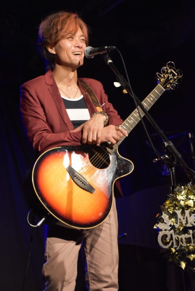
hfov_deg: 11.7
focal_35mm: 117
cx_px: 98
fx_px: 949
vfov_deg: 17.5
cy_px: 146
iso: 3200
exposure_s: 1/60
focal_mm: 78
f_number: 5.3
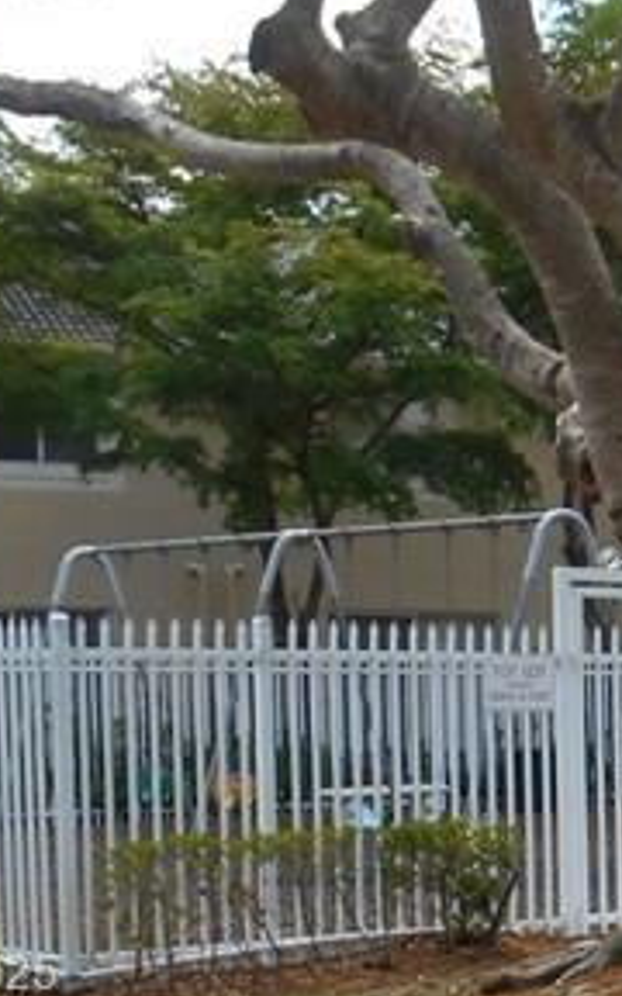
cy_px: 979
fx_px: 2658
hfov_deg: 12.3
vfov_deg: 20.6
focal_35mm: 98
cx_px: 1109
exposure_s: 1/400
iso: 80
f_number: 3.4
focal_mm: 4.7
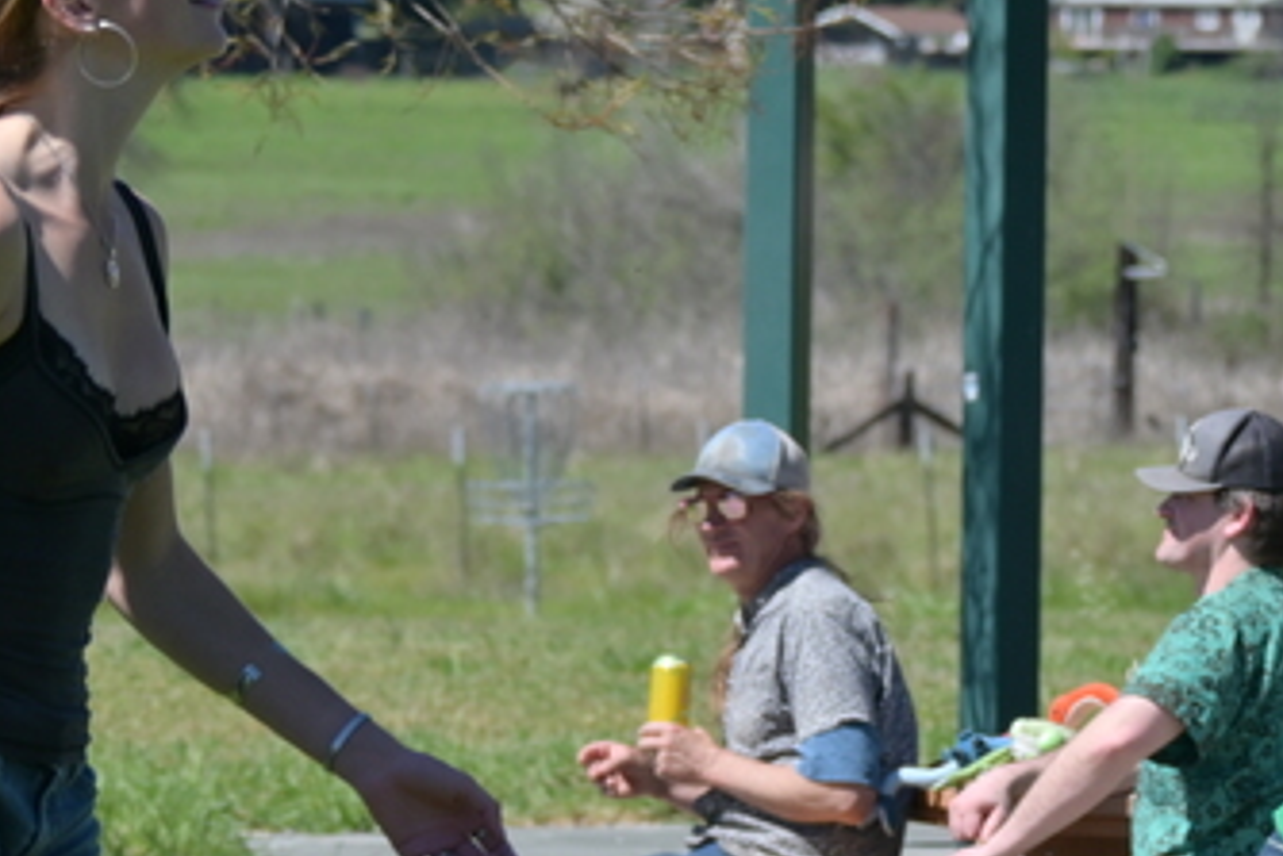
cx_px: 964
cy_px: 789
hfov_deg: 5.2
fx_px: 14244
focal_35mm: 400
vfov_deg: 3.4
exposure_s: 1/800
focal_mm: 87
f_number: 5
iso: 100
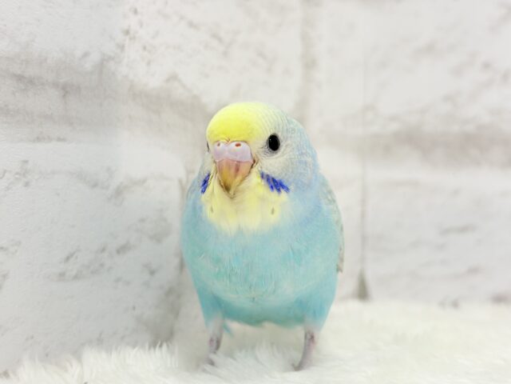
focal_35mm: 52
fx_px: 768
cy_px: 192
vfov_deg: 28.0
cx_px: 256
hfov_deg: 36.8
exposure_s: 1/50
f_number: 1.6
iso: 40
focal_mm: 5.96
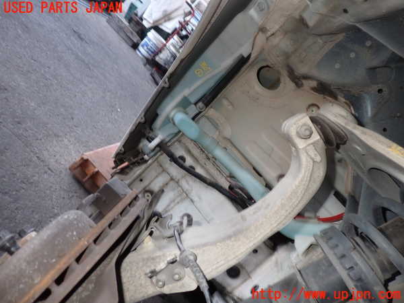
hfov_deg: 60.0
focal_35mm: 30
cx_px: 202
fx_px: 350
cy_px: 152
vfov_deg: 46.8
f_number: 2.3
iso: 200
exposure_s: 1/30
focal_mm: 5.4
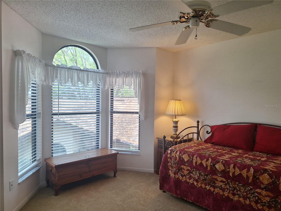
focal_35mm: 23
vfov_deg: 58.9
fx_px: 187
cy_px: 106
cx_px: 140
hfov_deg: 73.9
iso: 40
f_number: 1.8
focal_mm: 5.54
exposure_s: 1/149
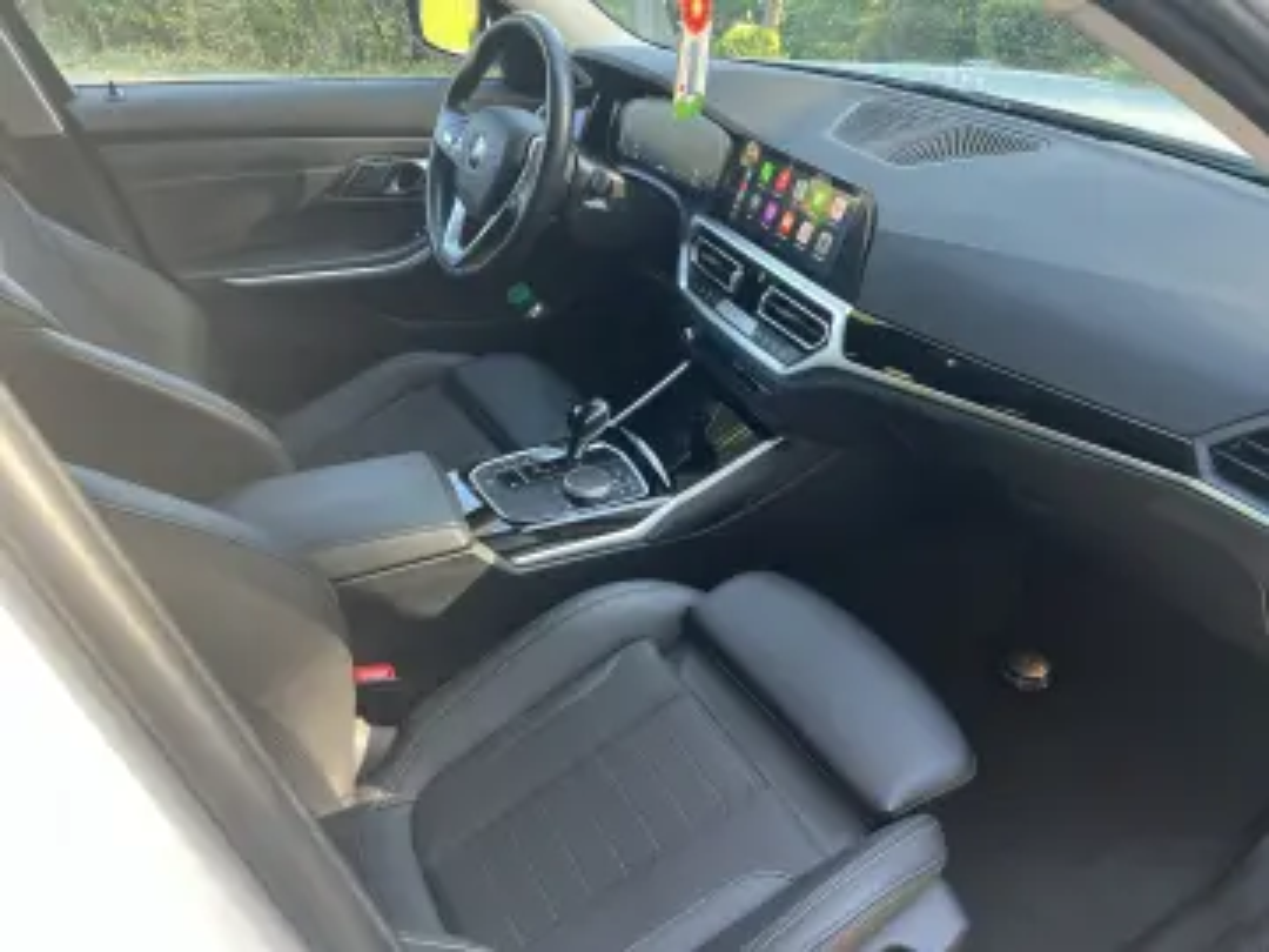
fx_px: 953
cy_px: 476
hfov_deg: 67.3
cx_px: 634
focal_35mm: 26
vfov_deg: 53.1
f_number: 1.5
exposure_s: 1/108
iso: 125
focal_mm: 5.7
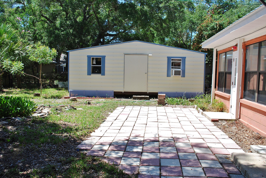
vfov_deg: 43.8
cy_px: 89
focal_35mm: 30
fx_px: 222
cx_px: 133
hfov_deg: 61.8
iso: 100
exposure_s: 1/250
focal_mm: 20
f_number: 8
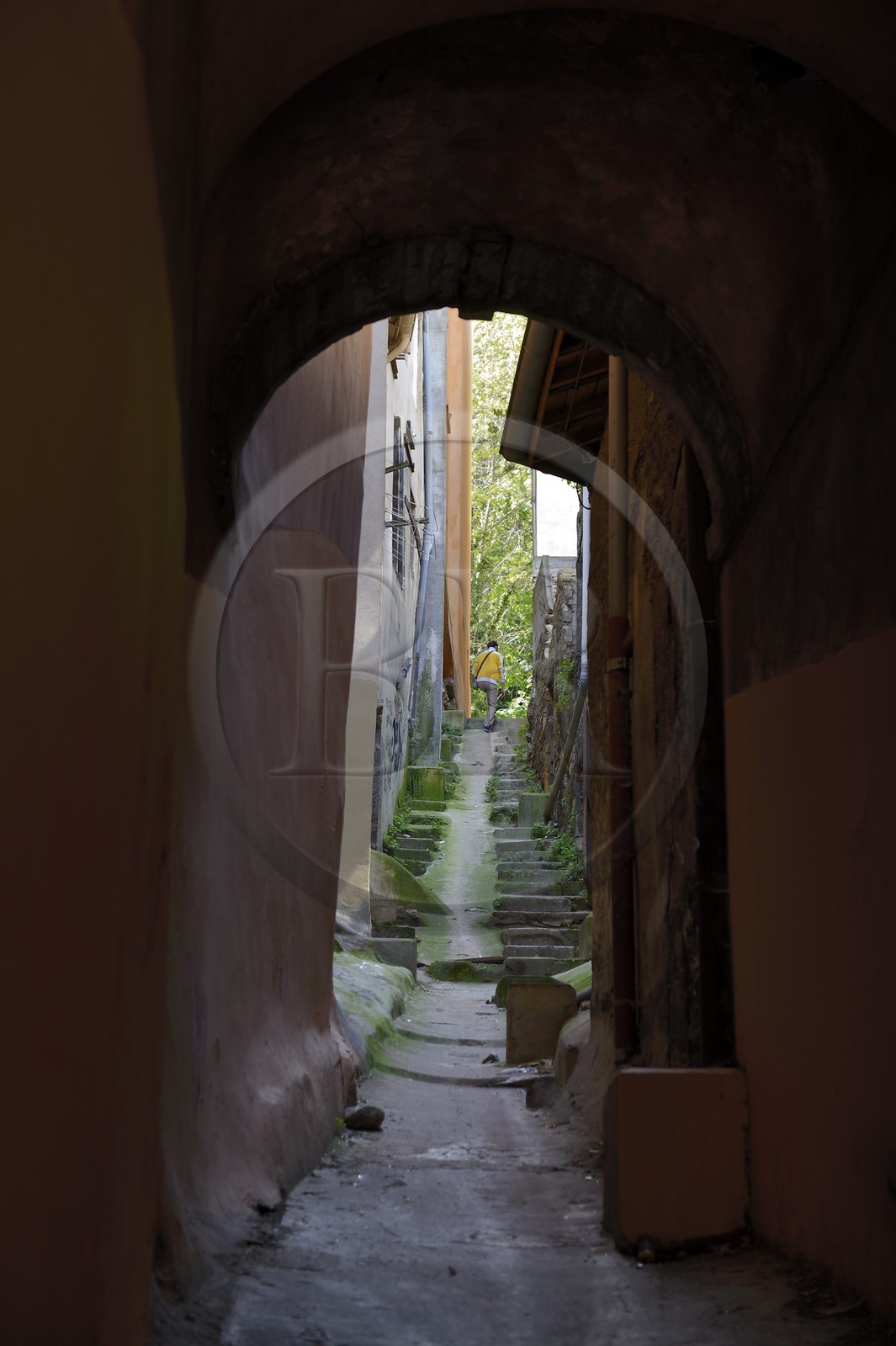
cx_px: 448
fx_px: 2616
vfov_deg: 28.9
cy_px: 673
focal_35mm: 70
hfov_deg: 19.4
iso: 200
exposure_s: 1/50
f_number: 4
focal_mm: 70
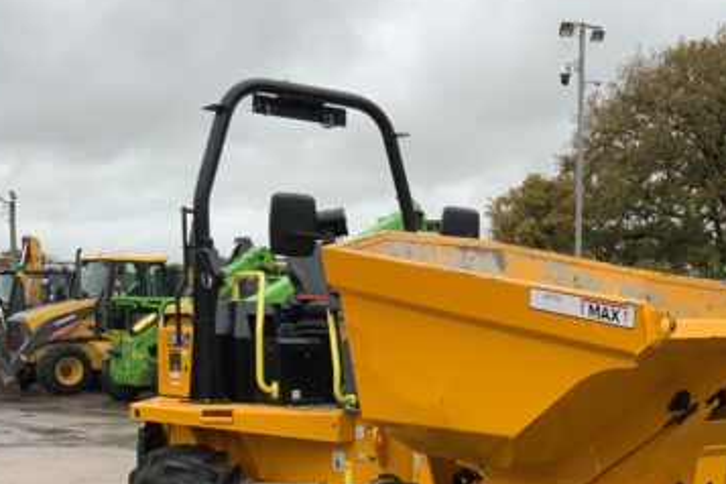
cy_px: 425
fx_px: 1089
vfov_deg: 24.4
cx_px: 590
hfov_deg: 35.6
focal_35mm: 54
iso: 16
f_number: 1.8
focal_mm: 3
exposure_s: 1/270
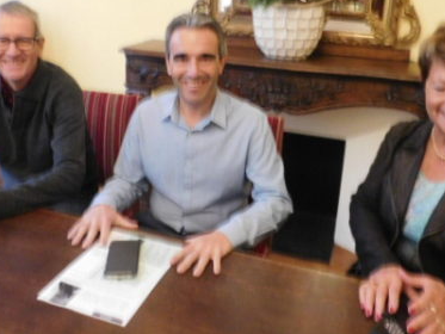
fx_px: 476
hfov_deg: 50.1
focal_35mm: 37
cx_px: 210
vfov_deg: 38.2
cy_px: 109
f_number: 3
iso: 400
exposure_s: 1/13
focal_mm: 4
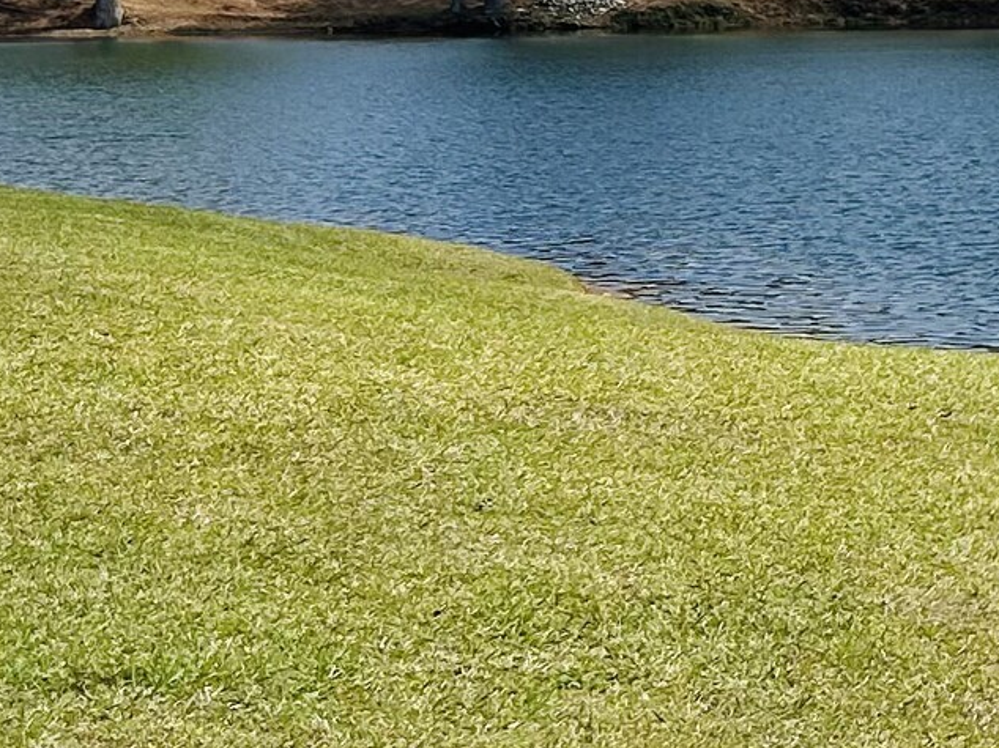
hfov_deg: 14.3
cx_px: 1653
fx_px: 3635
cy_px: 151
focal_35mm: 126
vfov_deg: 11.7
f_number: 1.5
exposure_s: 1/5882
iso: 50
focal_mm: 5.7
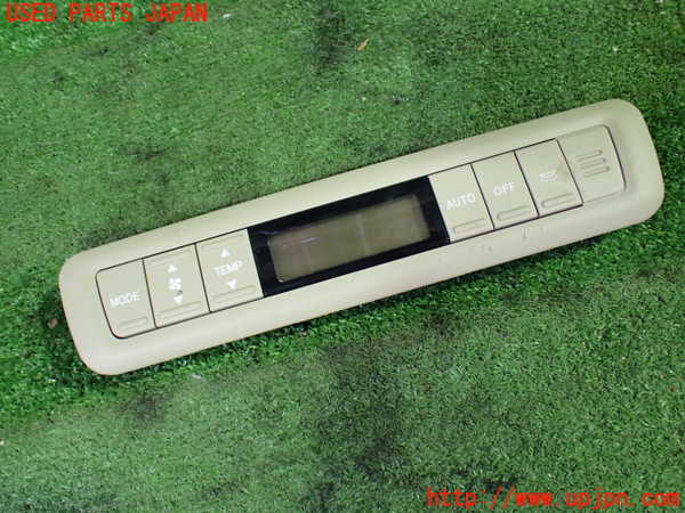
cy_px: 256
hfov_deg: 60.0
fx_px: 594
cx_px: 342
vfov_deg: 46.8
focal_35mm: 30
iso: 800
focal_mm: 5.4
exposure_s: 1/50
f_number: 2.3
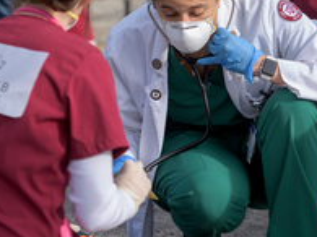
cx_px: 202
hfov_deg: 6.4
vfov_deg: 4.8
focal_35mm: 308
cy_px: 125
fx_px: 2819
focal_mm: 130
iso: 400
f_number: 4.5
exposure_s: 1/3200
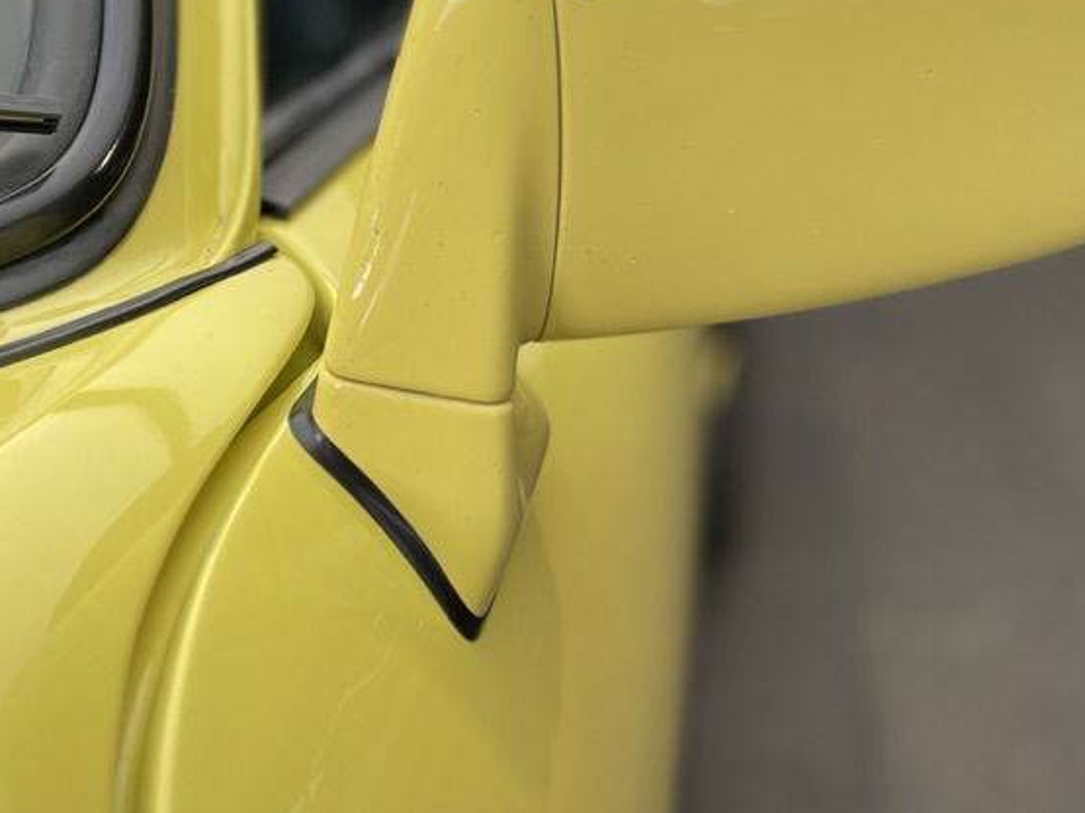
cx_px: 651
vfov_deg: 29.0
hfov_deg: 39.5
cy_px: 72
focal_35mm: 48
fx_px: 1504
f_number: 1.6
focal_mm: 4.2
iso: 100
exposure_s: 1/100
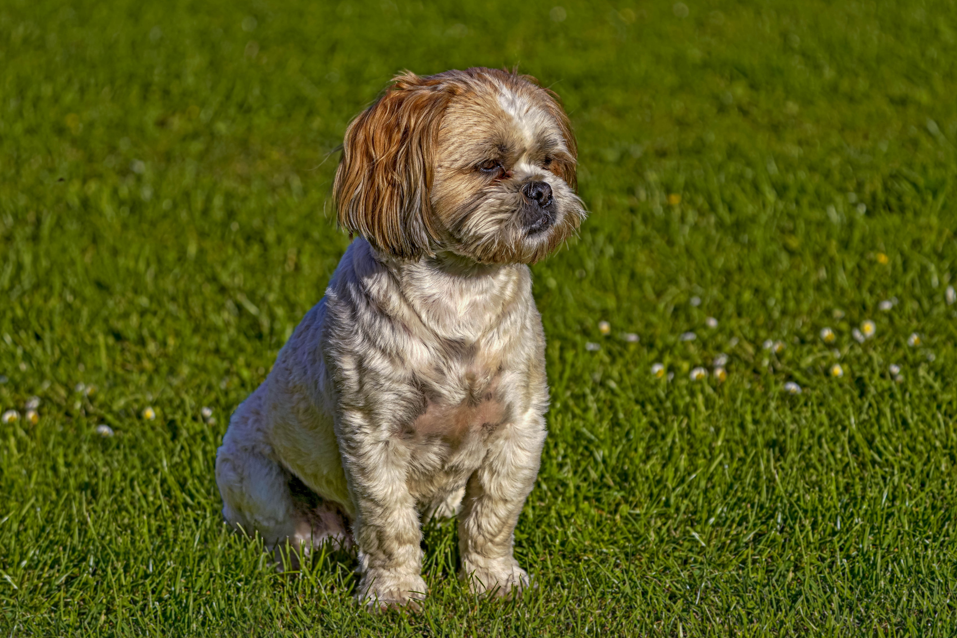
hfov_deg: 10.2
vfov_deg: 6.8
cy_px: 320
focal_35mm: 201
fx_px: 5343
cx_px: 477
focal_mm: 200
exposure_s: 1/1250
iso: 200
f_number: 6.3
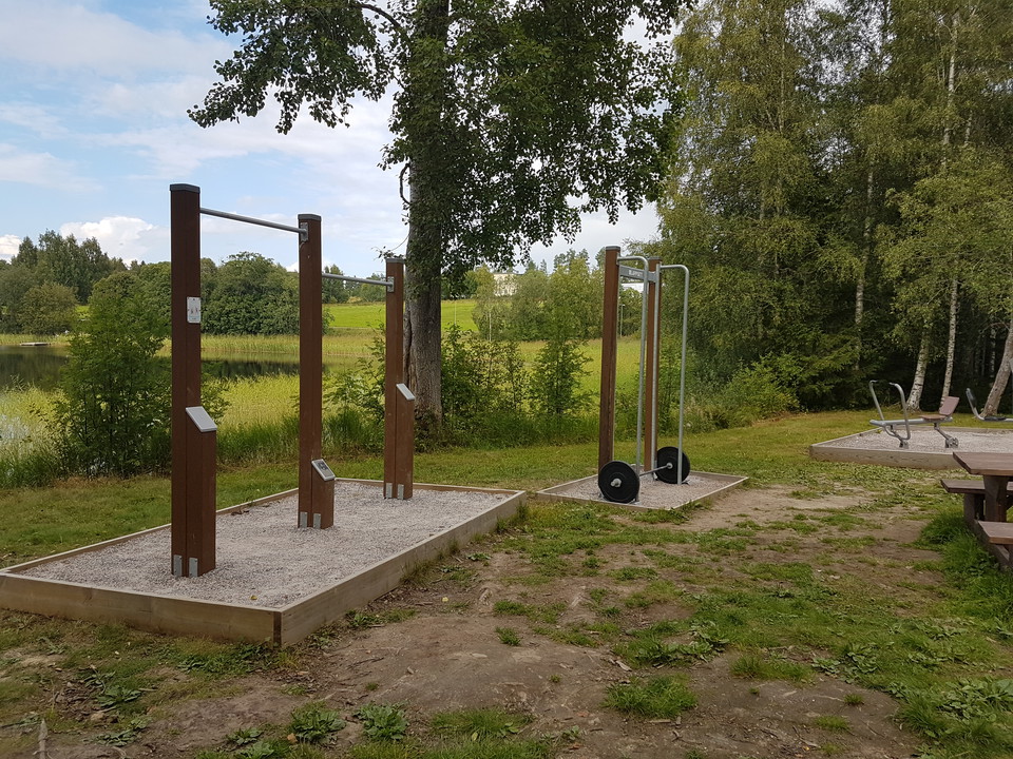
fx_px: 761
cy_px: 380
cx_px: 506
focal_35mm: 26
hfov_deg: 67.3
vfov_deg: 53.1
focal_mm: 4.2
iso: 40
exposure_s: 1/1192
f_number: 1.7
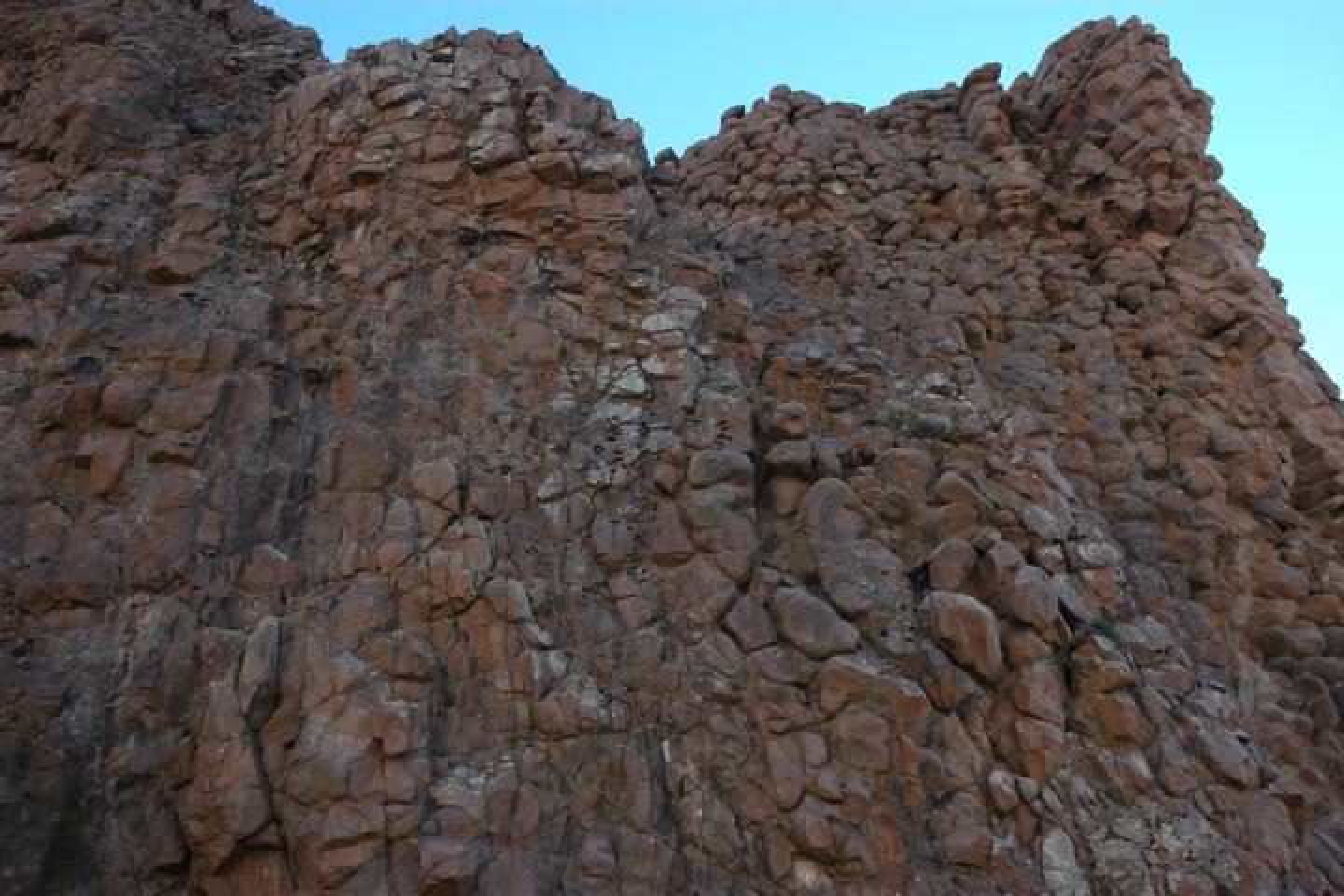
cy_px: 448
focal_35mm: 44
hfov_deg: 45.0
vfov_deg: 30.8
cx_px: 672
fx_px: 1624
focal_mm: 29
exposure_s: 1/125
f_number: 5.6
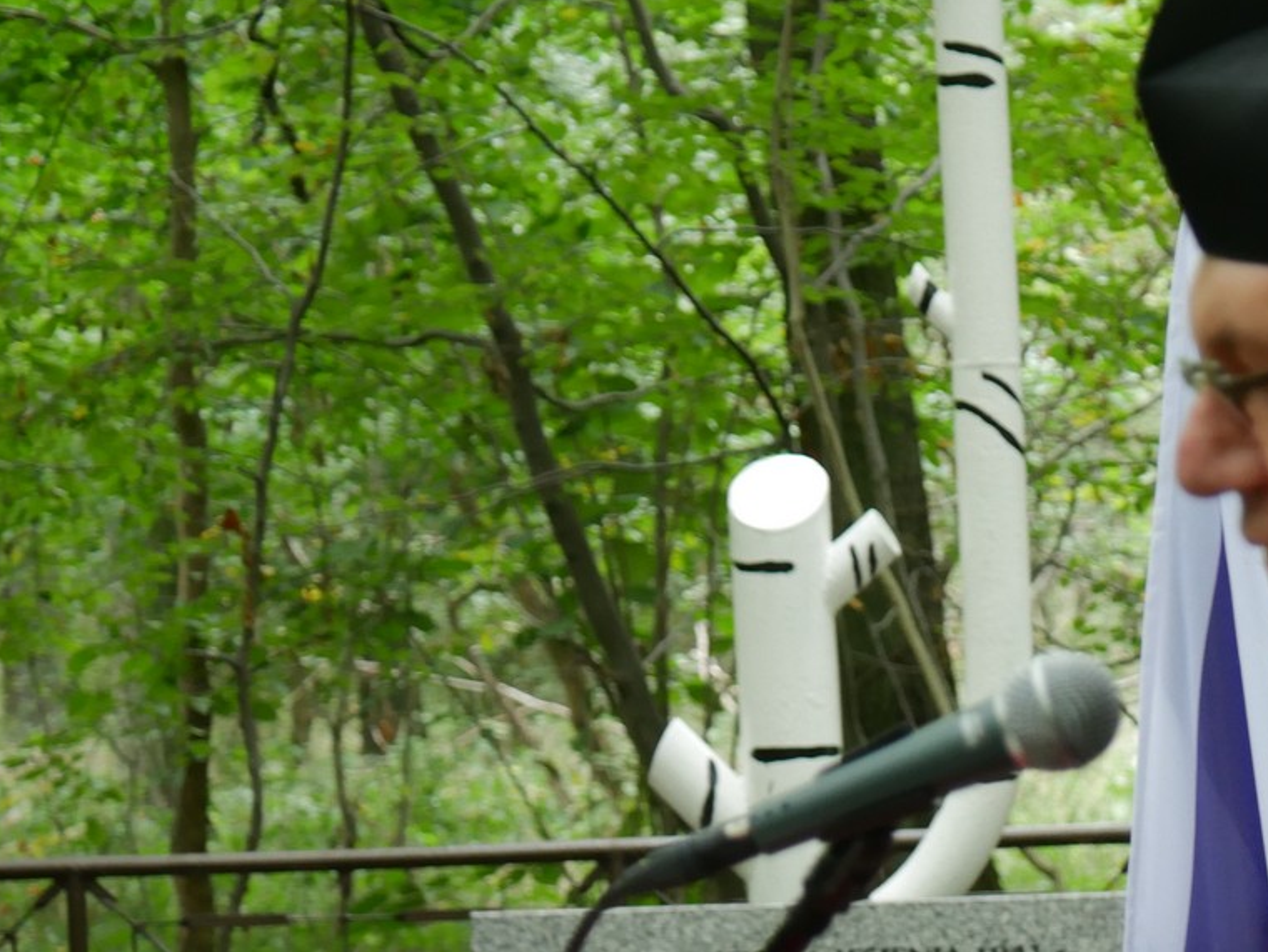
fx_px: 7551
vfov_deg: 7.2
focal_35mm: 206
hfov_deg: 9.6
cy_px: 674
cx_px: 1131
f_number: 4.2
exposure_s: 1/40
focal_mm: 49
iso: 800
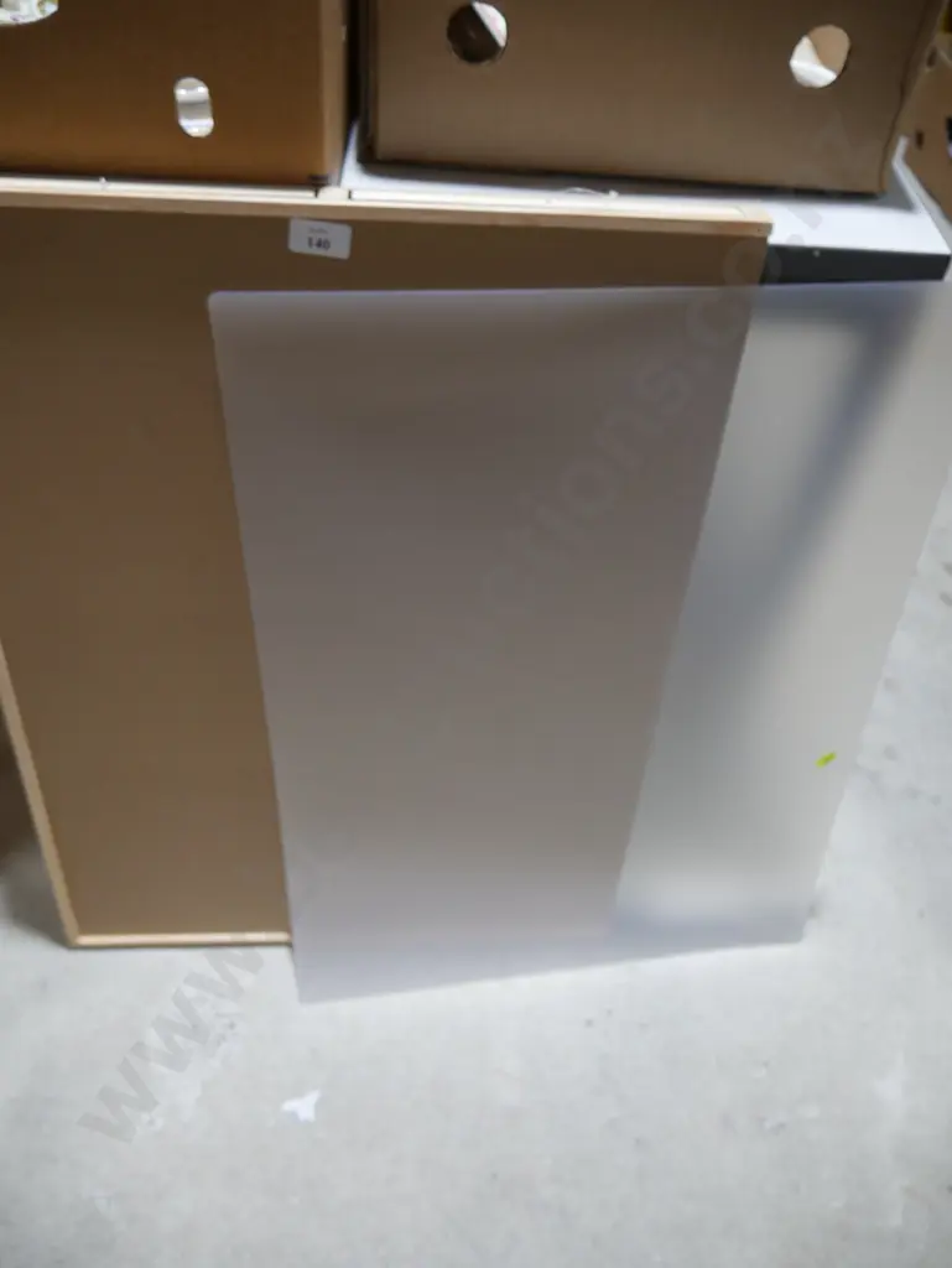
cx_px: 476
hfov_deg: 49.8
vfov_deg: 63.4
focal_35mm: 28
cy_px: 634
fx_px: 1026
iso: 320
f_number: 3.5
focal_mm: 14
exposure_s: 1/60
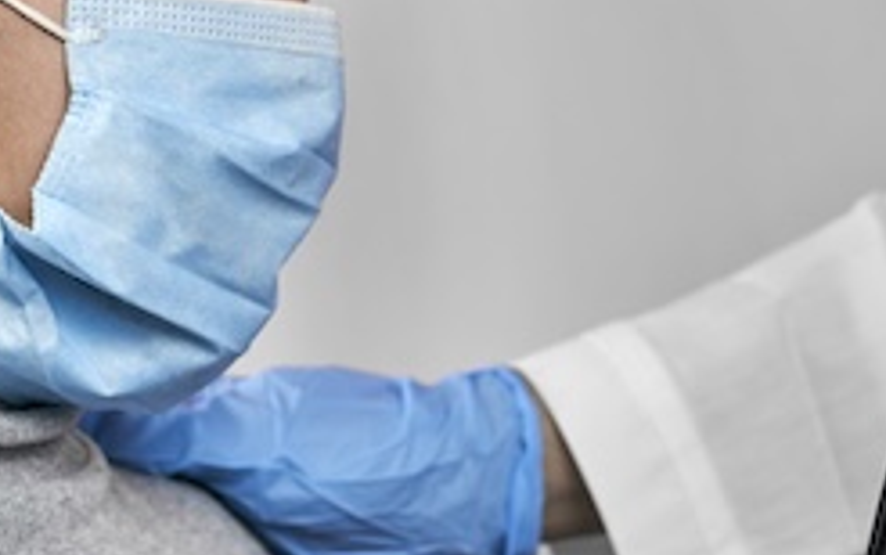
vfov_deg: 7.9
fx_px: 4010
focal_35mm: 166
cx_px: 522
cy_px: 223
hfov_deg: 12.6
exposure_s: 1/160
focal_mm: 50
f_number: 3.5
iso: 320
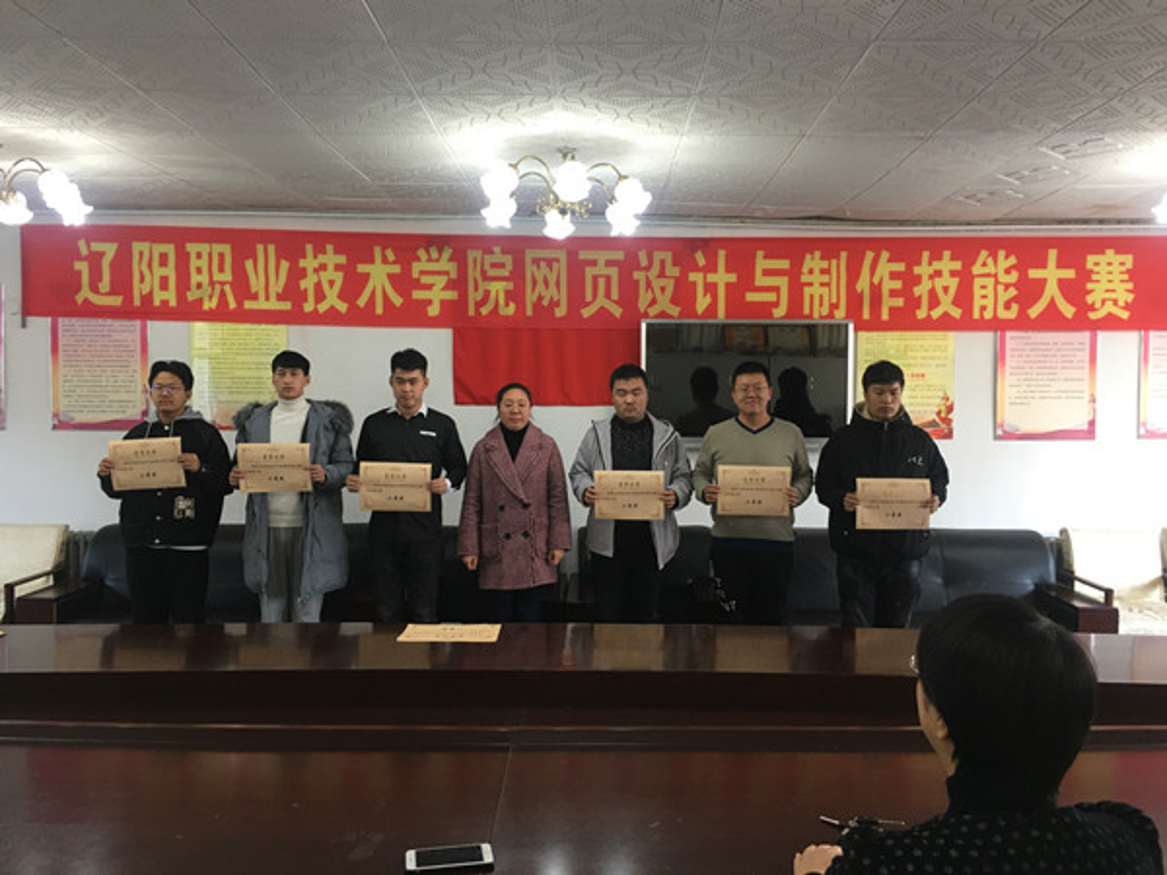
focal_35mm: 29
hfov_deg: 61.7
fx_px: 978
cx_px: 584
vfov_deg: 48.2
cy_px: 438
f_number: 2.2
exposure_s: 1/17
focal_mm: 4.15
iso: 50
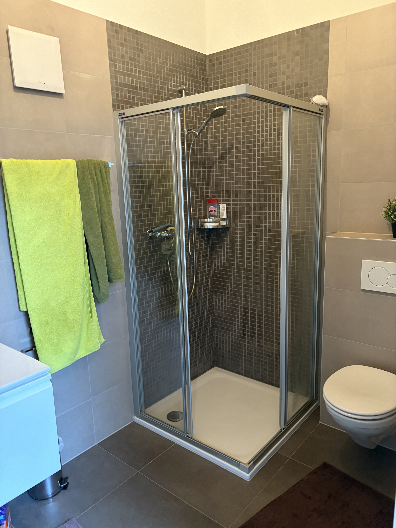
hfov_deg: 53.1
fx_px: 397
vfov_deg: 67.3
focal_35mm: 26
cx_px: 198
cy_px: 264
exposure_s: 1/33
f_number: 1.6
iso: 640
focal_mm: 5.96
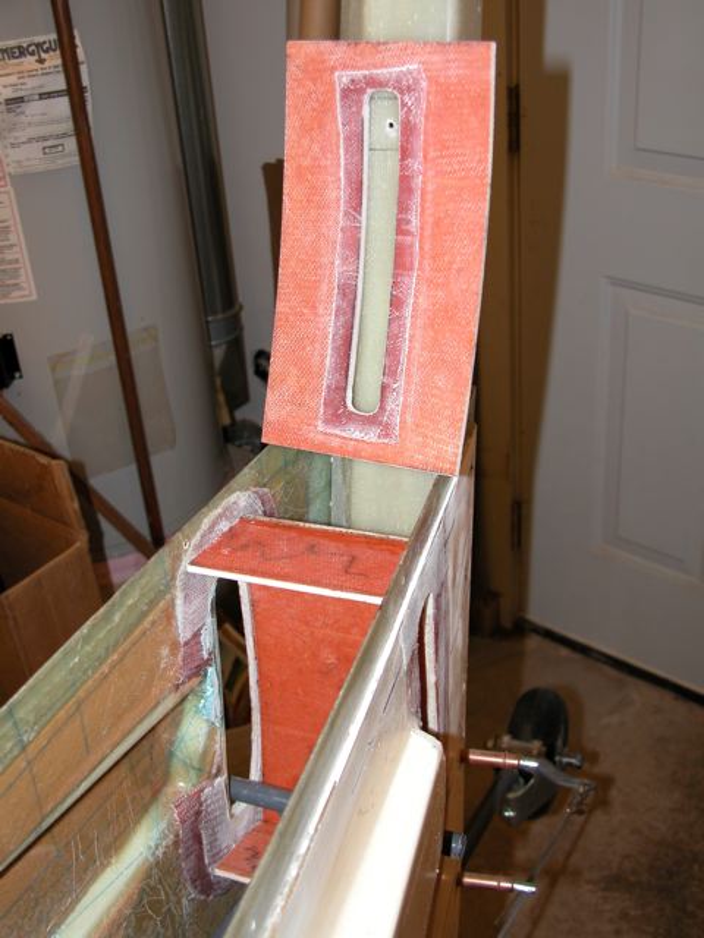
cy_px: 469
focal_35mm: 42
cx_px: 352
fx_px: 1139
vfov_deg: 44.8
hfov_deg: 34.3
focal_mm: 10.7
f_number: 2.9
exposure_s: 1/60
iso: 100
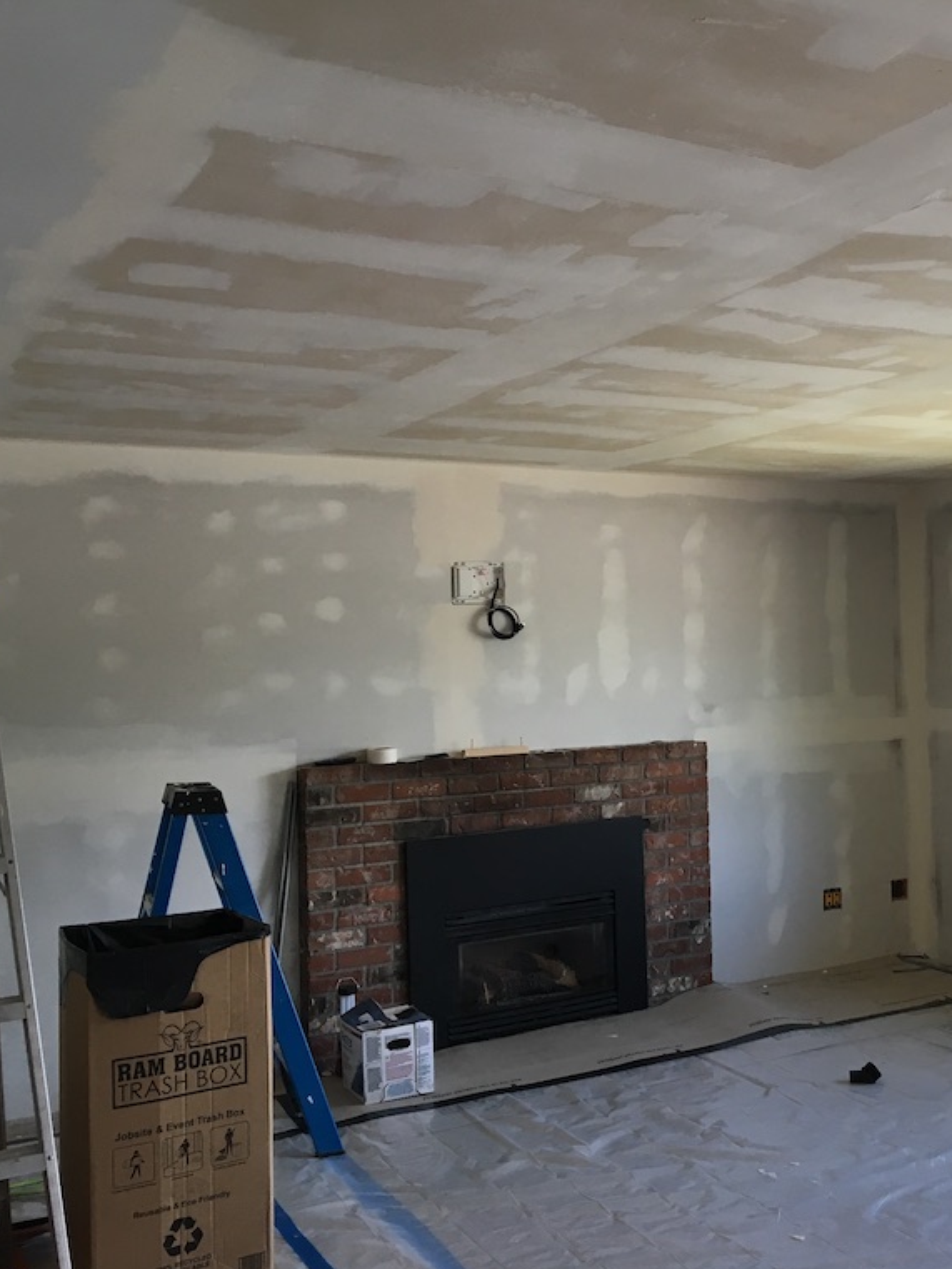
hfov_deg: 36.1
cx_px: 702
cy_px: 639
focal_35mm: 39
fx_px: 1430
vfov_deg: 47.9
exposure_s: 1/30
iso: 25
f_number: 2.2
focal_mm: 4.15
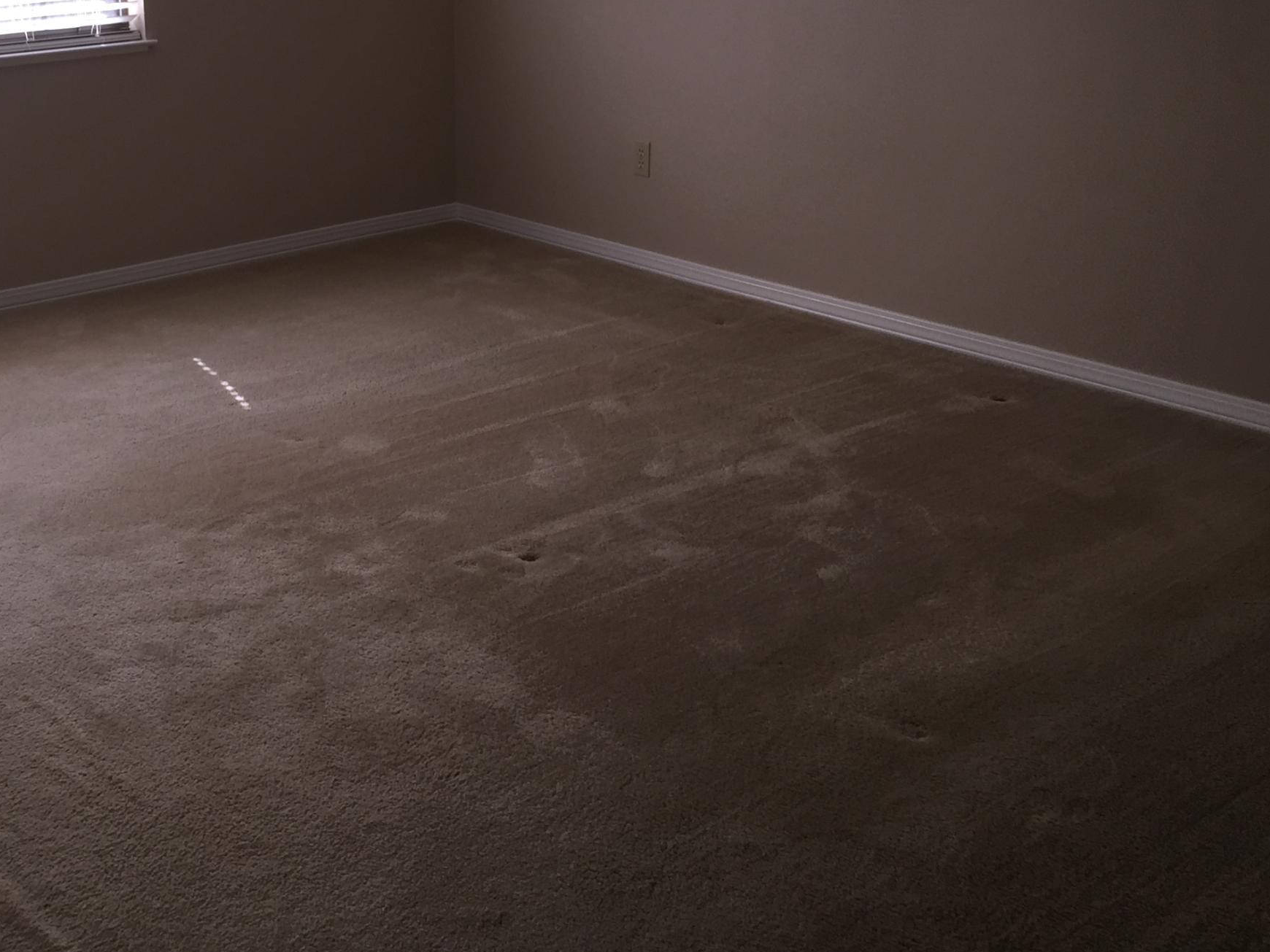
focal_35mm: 50
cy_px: 301
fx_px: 1834
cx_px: 426
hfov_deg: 37.8
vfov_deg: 28.9
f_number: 2.2
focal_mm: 4.15
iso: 32
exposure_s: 1/53
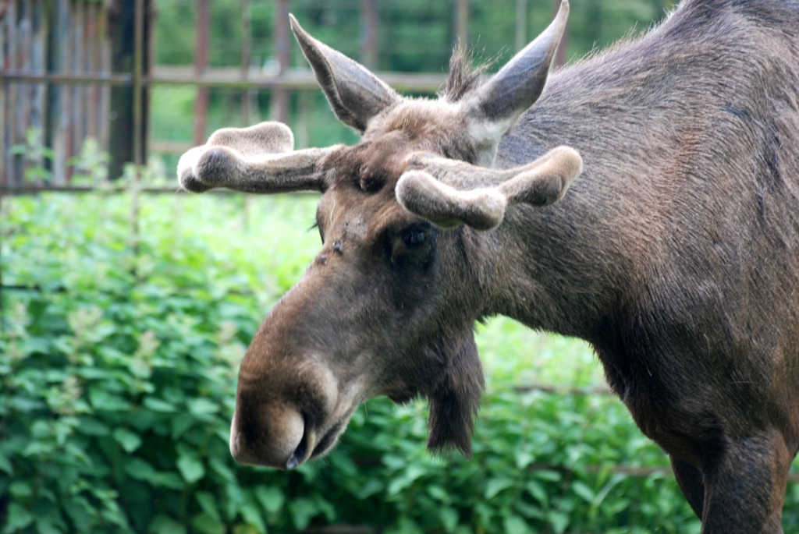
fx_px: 6498
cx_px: 400
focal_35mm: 292
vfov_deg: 4.7
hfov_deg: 7.0
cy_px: 267
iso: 400
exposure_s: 1/100
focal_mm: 195
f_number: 5
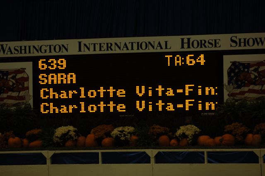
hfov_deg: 8.9
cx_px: 132
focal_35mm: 232
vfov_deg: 5.9
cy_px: 88
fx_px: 1709
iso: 400
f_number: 2.8
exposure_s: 1/400
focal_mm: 155
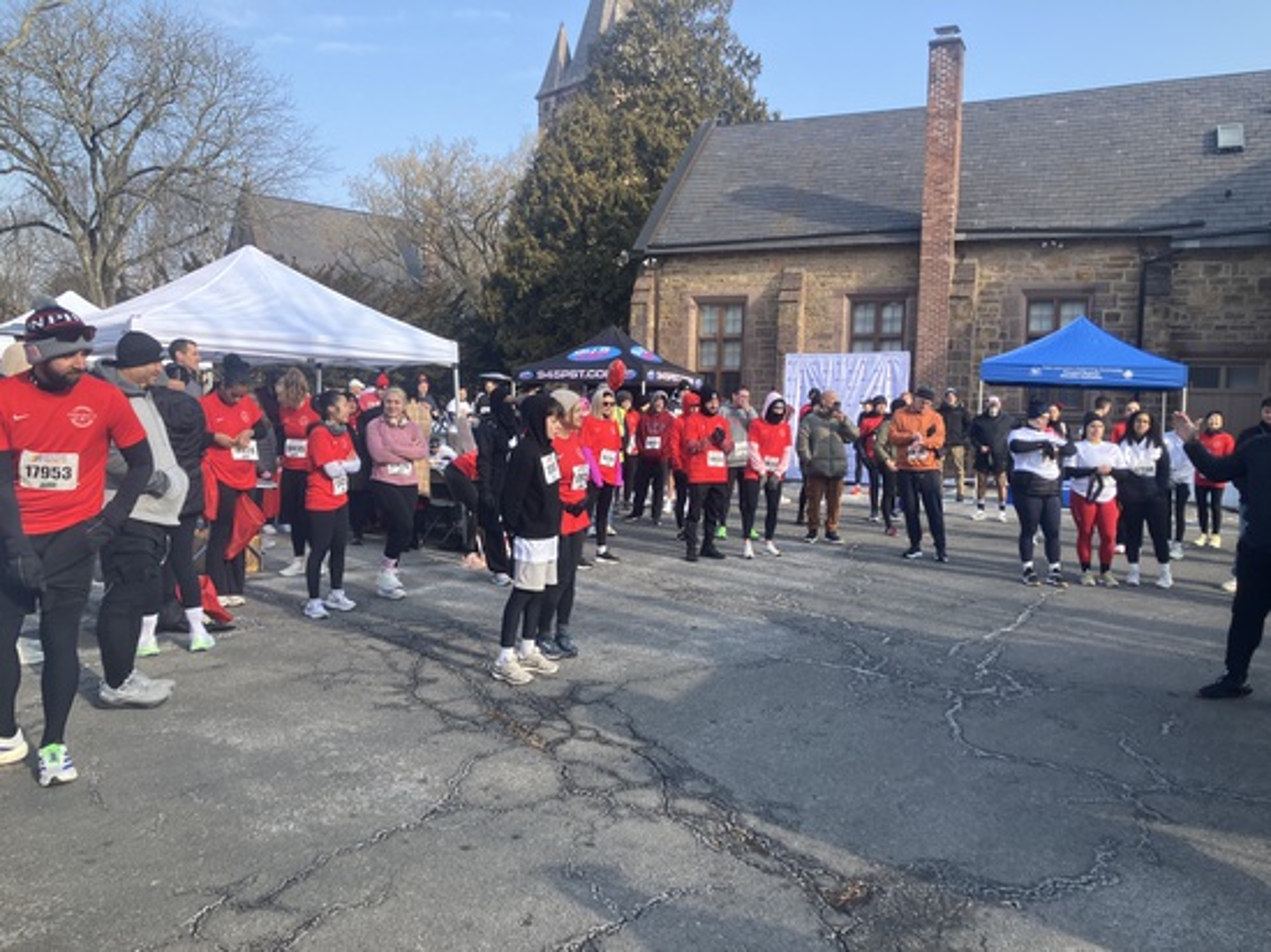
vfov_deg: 49.7
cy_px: 476
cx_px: 636
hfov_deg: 63.5
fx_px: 1028
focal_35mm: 28
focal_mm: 3.99
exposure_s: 1/639
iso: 32
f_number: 1.8
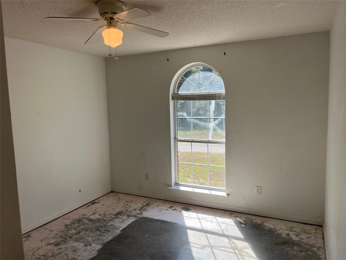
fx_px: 260
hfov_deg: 67.3
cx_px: 173
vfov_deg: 53.1
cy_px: 130
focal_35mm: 26
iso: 50
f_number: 1.6
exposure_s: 1/653
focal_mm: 5.1
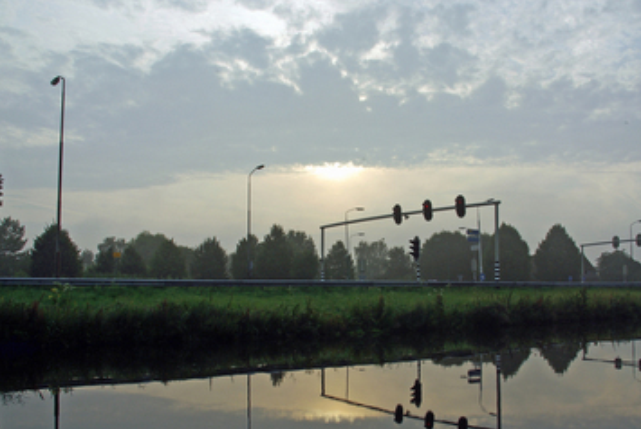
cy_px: 249
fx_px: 624
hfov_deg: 54.3
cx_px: 345
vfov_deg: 37.9
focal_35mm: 35
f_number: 19
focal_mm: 18
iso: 100
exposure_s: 1/45
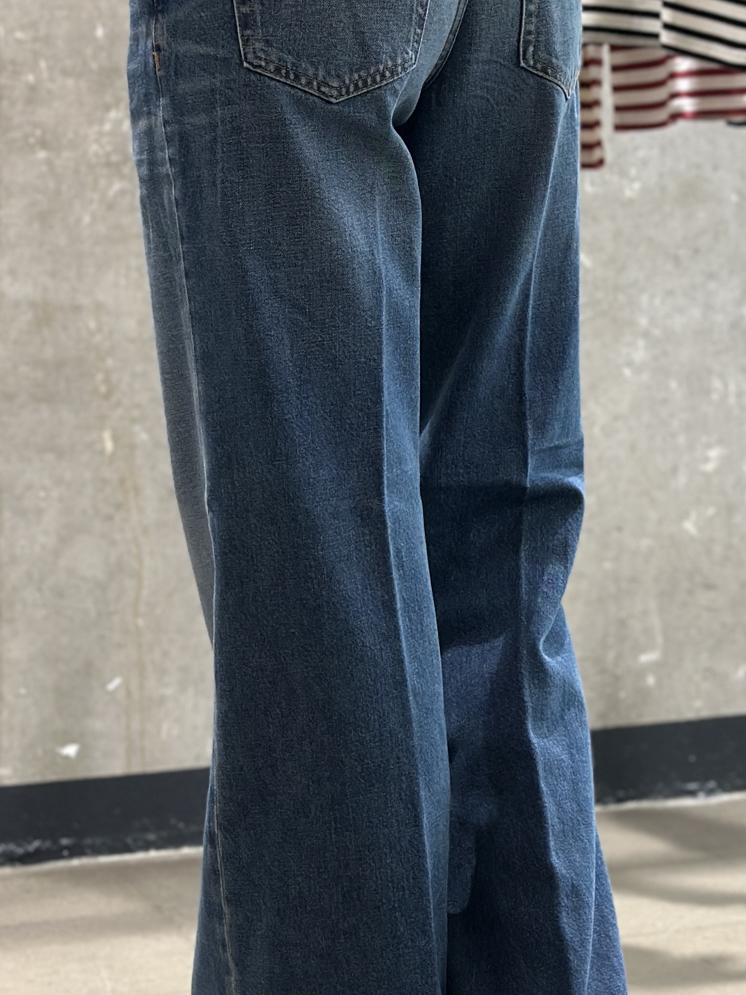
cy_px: 320
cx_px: 627
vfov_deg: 18.8
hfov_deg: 14.1
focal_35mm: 104
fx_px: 2988
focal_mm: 6.86
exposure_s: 1/100
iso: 200
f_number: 1.78
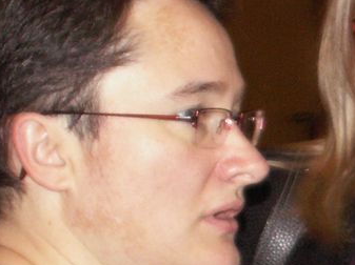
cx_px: 671
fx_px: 2100
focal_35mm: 205
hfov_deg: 9.2
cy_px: 328
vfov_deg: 7.2
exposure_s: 1/40
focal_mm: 8.13
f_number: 3.2
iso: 160
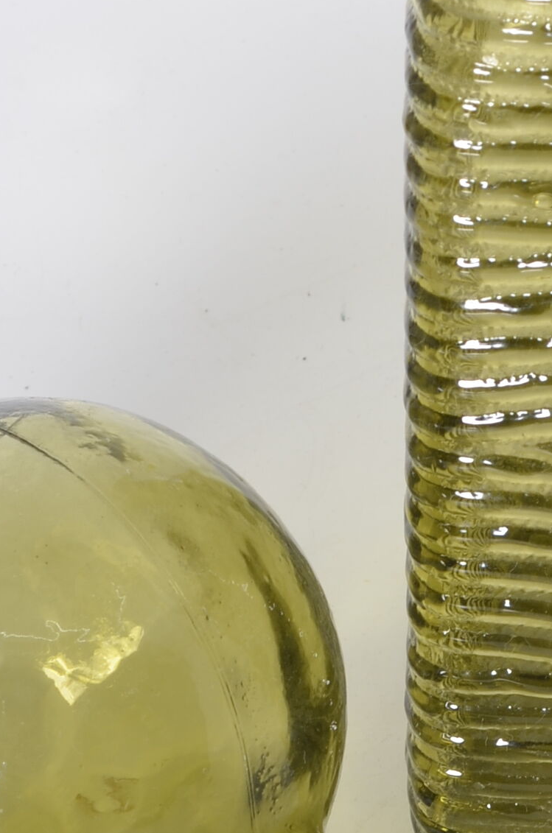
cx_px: 402
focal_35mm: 245
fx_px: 5661
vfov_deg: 8.4
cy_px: 343
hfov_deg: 5.6
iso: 100
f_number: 11
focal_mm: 50
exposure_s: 1/125
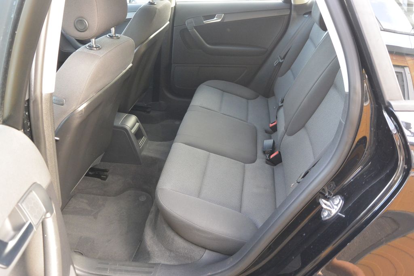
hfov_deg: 65.5
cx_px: 207
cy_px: 138
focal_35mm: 28
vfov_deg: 46.4
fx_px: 322
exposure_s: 1/40
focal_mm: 10.7
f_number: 3.5
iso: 800
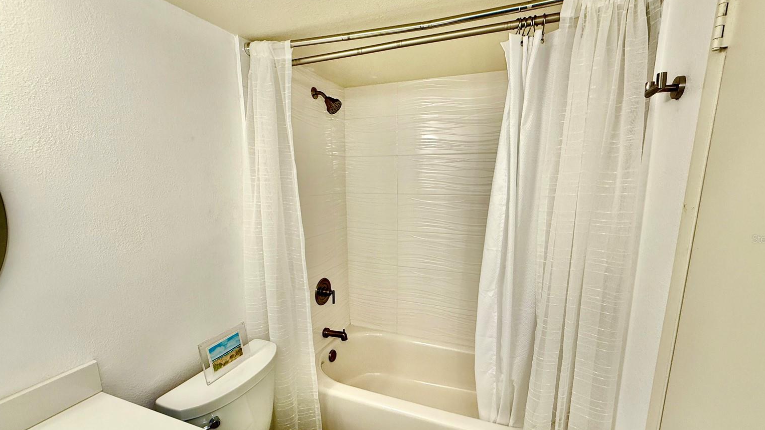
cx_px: 398
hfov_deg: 99.3
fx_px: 325
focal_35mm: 16
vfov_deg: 66.9
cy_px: 239
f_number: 2.2
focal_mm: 2.22
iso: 100
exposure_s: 1/120
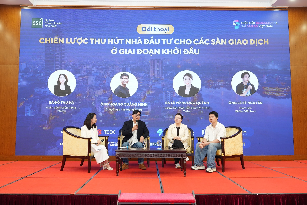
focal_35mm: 33
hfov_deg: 57.2
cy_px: 102
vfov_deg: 40.0
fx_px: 281
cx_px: 154
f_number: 4
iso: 1000
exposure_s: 1/125
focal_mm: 33
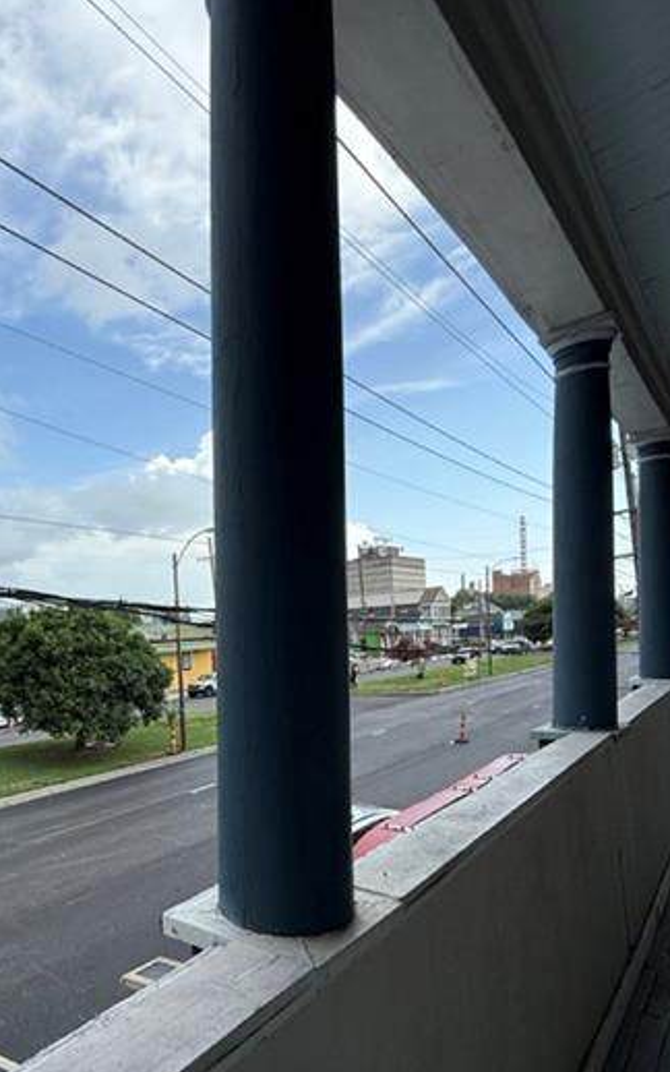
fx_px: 642
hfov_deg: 51.4
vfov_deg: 78.1
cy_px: 675
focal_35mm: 22
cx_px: 128
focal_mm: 2.22
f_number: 2.2
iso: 50
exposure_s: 1/779
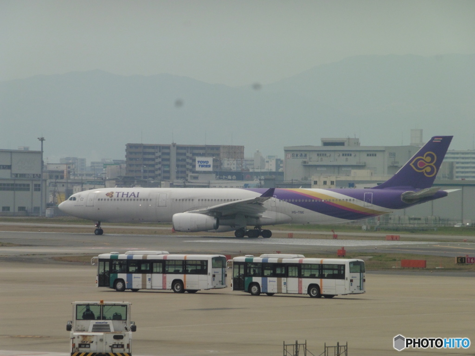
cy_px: 178
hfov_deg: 7.5
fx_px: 3636
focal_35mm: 265
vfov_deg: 5.6
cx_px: 238
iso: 200
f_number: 6.3
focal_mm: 47.3
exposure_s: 1/800
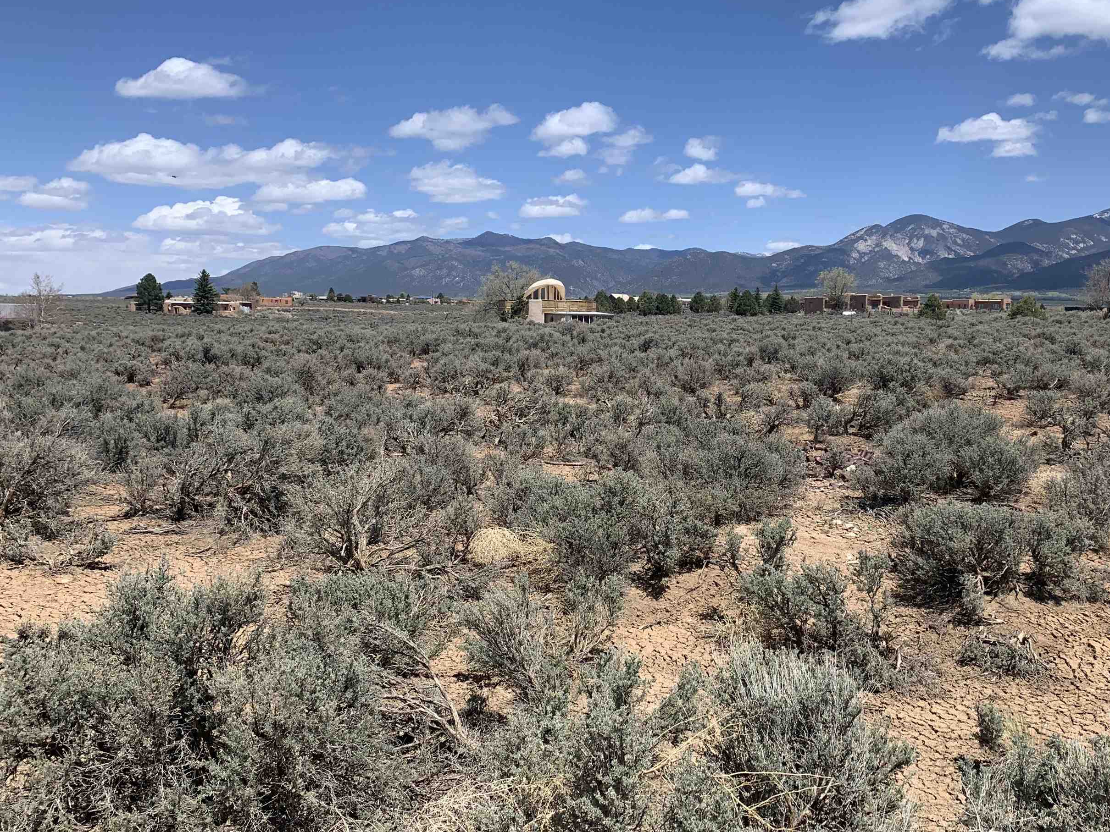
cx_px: 683
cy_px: 385
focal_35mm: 33
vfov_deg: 42.9
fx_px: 1058
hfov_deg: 54.8
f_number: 1.8
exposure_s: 1/2994
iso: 25
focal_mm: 4.25
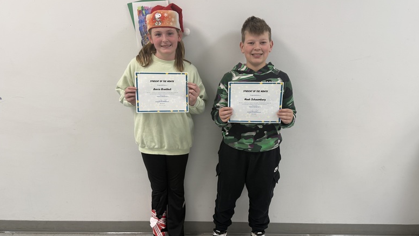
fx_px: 300
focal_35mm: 27
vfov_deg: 42.9
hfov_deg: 69.9
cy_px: 128
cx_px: 214
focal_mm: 6.76
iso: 125
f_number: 1.78
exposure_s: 1/120
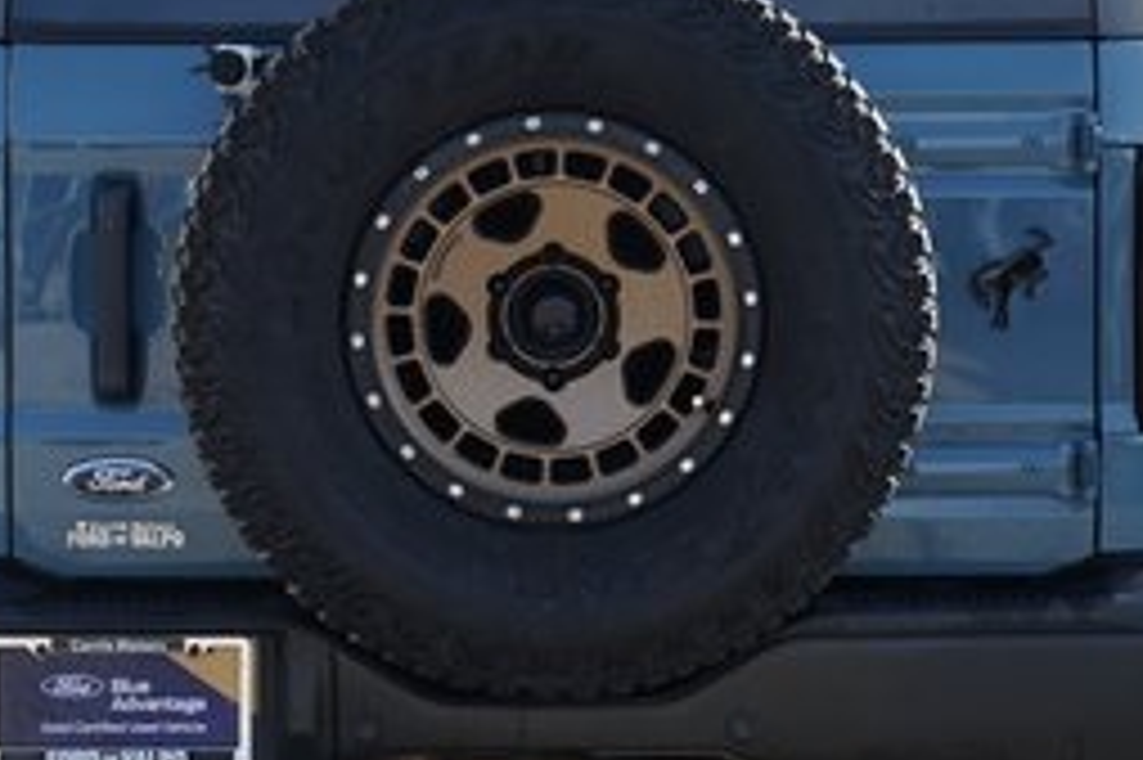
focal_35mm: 174
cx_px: 508
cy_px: 331
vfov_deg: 7.9
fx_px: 5521
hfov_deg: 11.8
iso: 100
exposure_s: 1/125
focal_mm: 69
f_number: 7.1
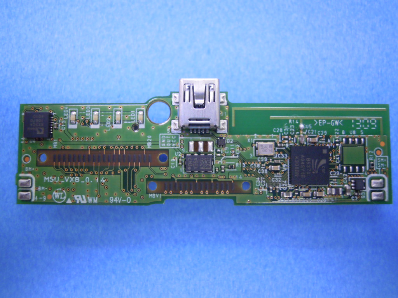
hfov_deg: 63.4
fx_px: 322
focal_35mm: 28
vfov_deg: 49.7
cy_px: 149
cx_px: 199
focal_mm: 5
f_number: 2.7
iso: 400
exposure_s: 1/50
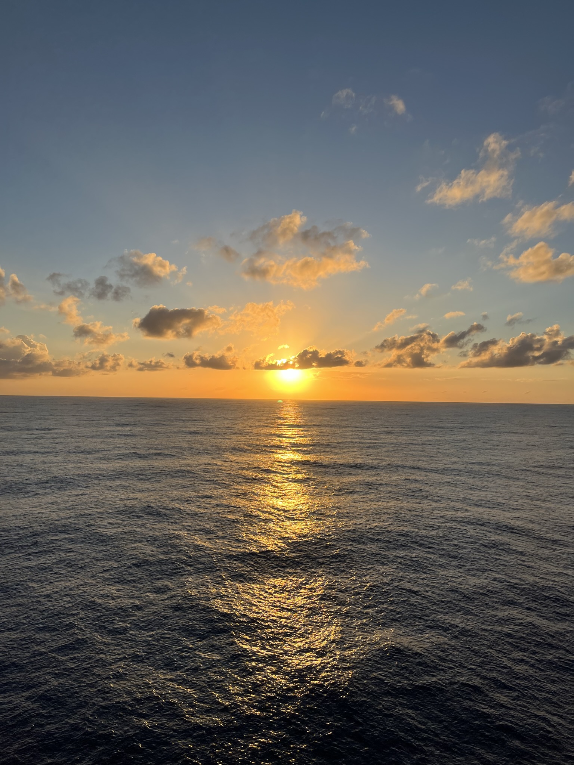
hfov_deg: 53.1
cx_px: 287
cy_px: 382
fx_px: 575
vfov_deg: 67.3
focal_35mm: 26
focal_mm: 5.1
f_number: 1.6
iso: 50
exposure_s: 1/4651
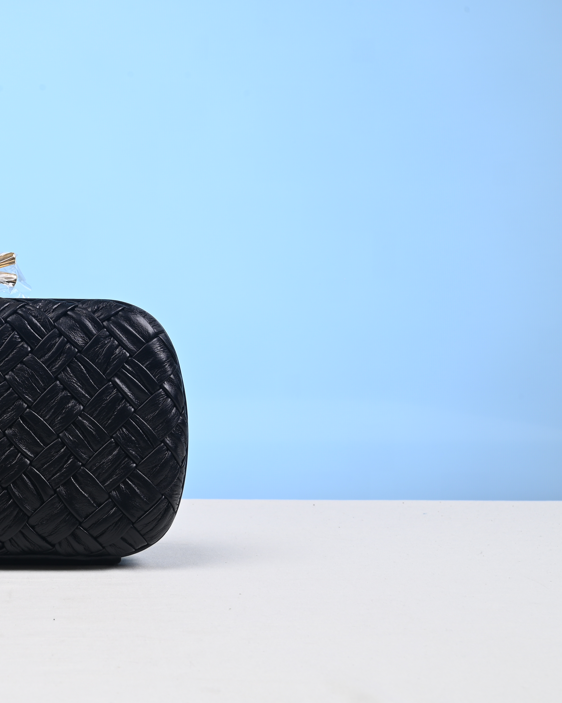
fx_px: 1456
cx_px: -48
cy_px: 292
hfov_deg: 20.9
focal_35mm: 70
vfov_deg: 27.1
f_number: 16
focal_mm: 40
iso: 100
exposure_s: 1/2.5
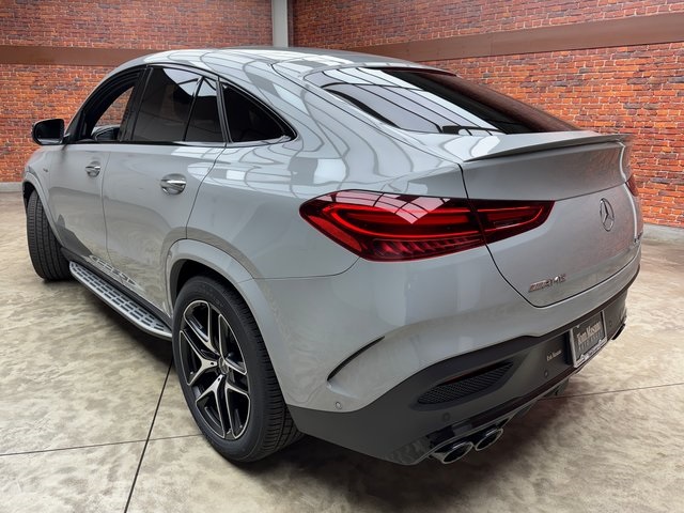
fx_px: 474
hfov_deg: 71.6
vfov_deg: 56.8
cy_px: 256
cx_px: 342
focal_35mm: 24
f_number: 1.78
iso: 64
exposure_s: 1/120
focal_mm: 6.76
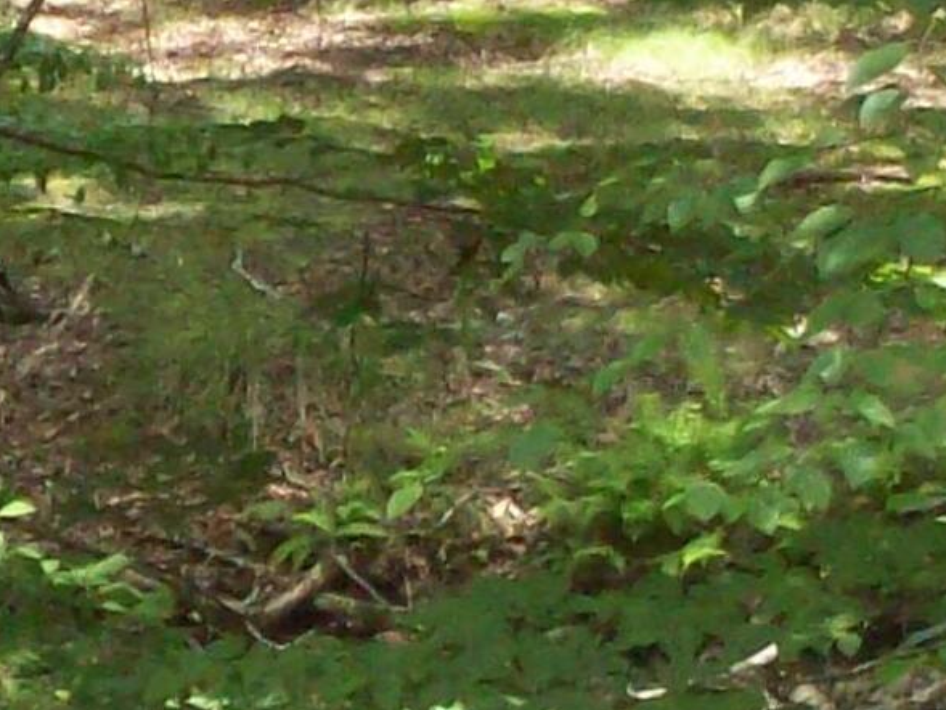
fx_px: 15034
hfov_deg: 3.6
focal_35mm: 550
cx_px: -254
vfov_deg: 2.7
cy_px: 726
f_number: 4.8
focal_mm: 18
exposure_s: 1/128
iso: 200
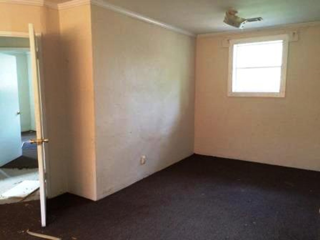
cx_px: 160
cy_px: 120
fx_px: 268
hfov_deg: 61.7
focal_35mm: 29
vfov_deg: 48.2
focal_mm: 4.15
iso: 320
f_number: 2.2
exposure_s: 1/30
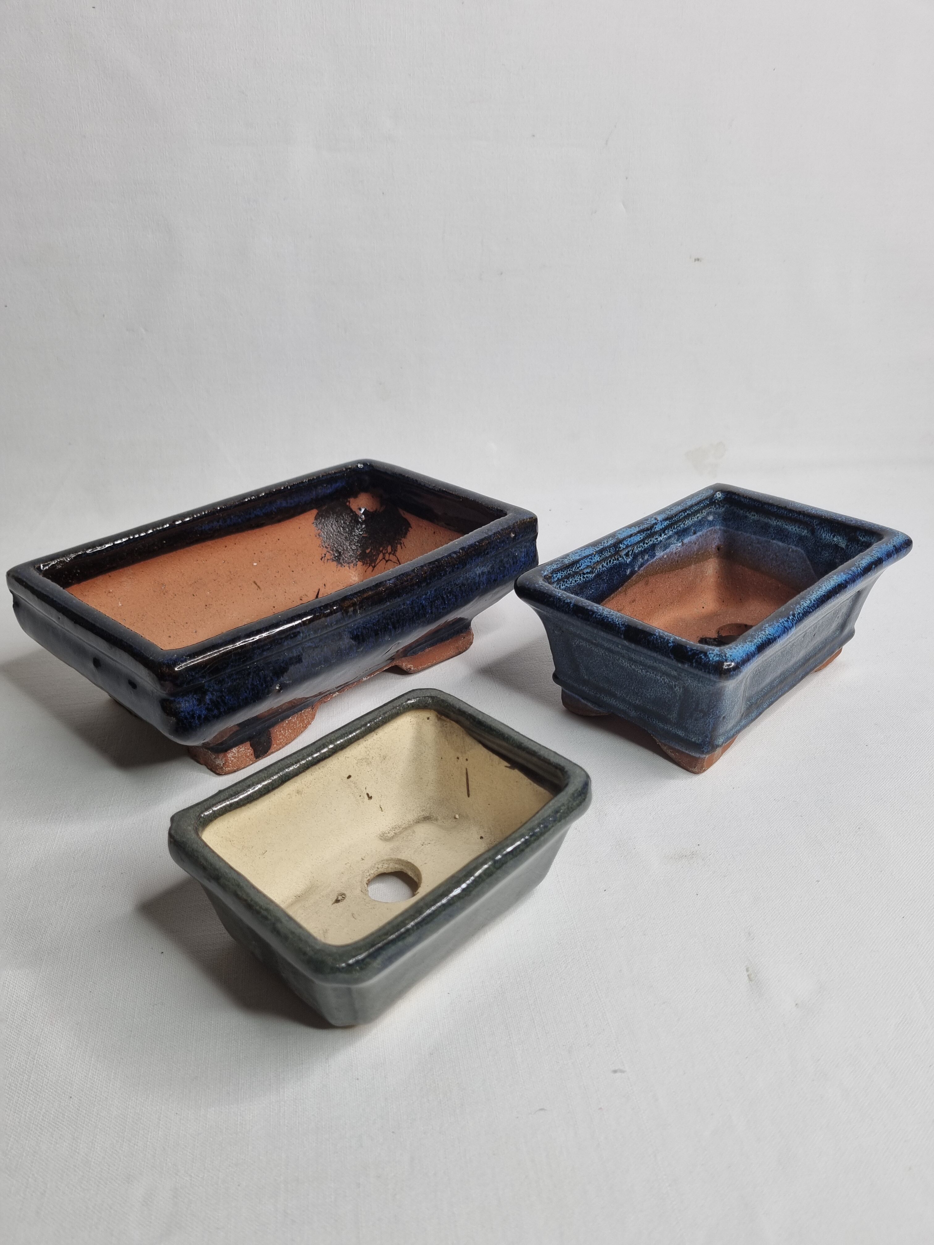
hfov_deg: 53.1
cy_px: 622
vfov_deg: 67.3
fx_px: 935
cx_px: 467
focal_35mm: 26
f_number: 1.8
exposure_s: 1/128
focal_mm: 5.4
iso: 50
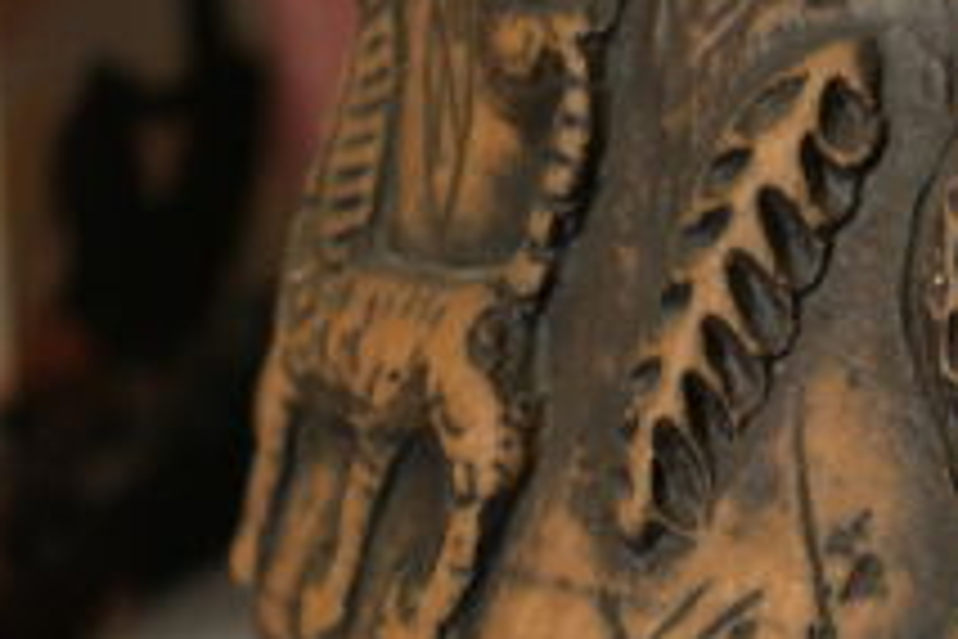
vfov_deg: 9.1
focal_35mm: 149
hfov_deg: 13.3
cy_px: 644
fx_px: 3965
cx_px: 1219
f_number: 5.6
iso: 1600
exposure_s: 1/30
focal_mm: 35
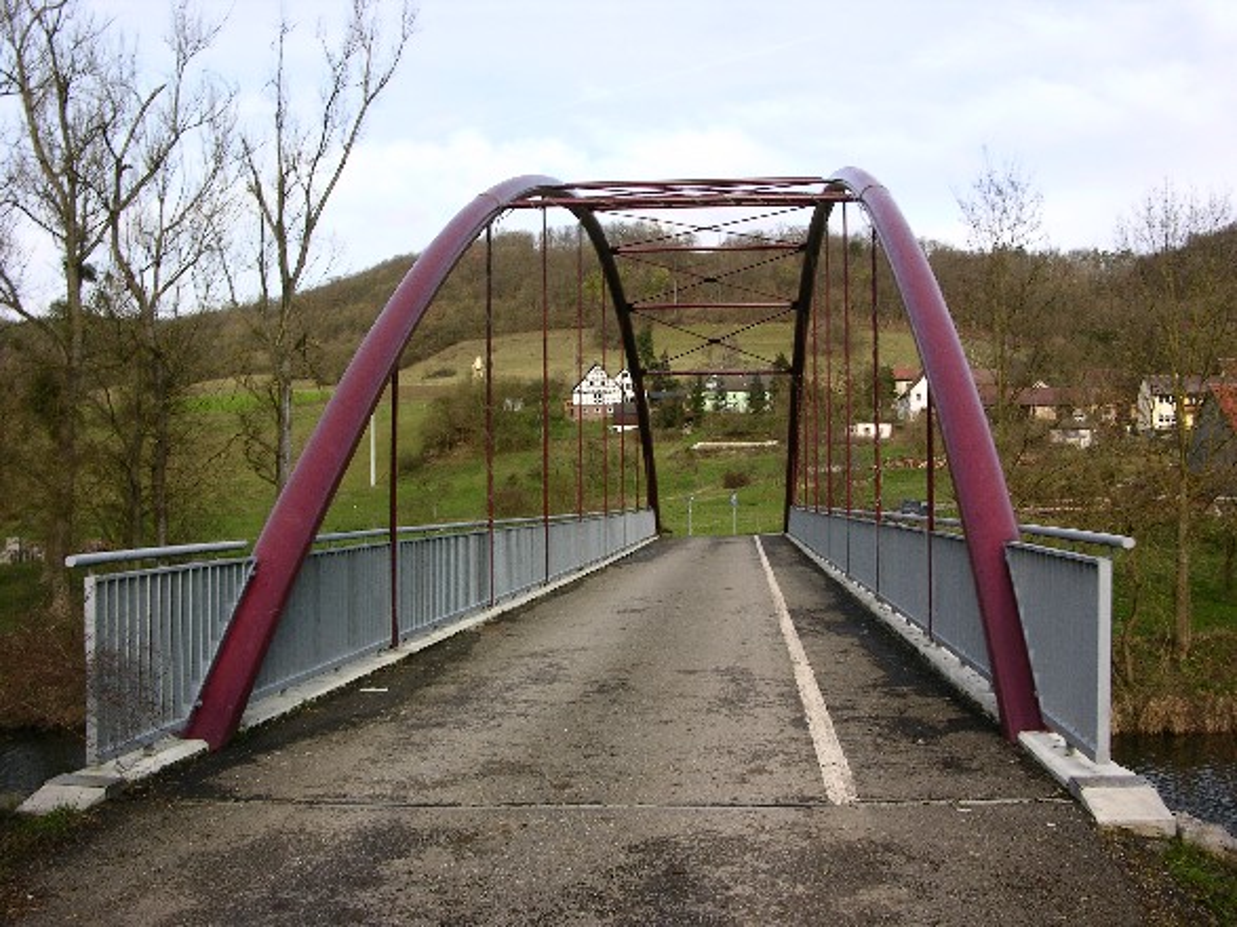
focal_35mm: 35
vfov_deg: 40.7
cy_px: 464
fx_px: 1250
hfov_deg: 52.6
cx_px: 618
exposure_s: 1/91
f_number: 6.3
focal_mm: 8.9
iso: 50
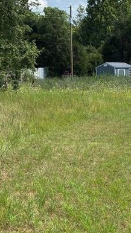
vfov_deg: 21.8
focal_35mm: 98
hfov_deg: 12.2
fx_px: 605
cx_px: 130
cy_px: 118
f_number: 1.6
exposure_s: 1/1592
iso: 32
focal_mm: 5.96
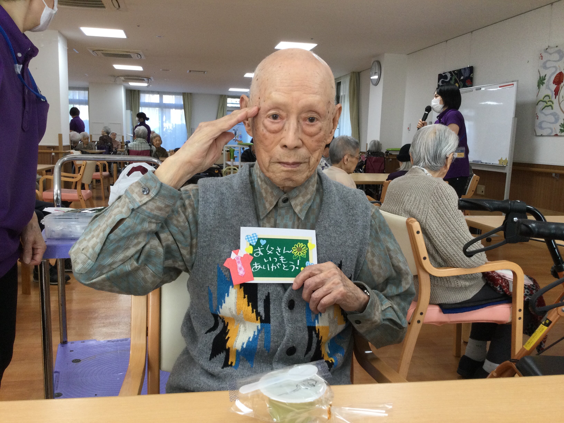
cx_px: 282
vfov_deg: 45.4
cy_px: 212
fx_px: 505
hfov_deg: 58.4
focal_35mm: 31
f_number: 2.4
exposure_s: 1/30
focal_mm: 3.3
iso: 25
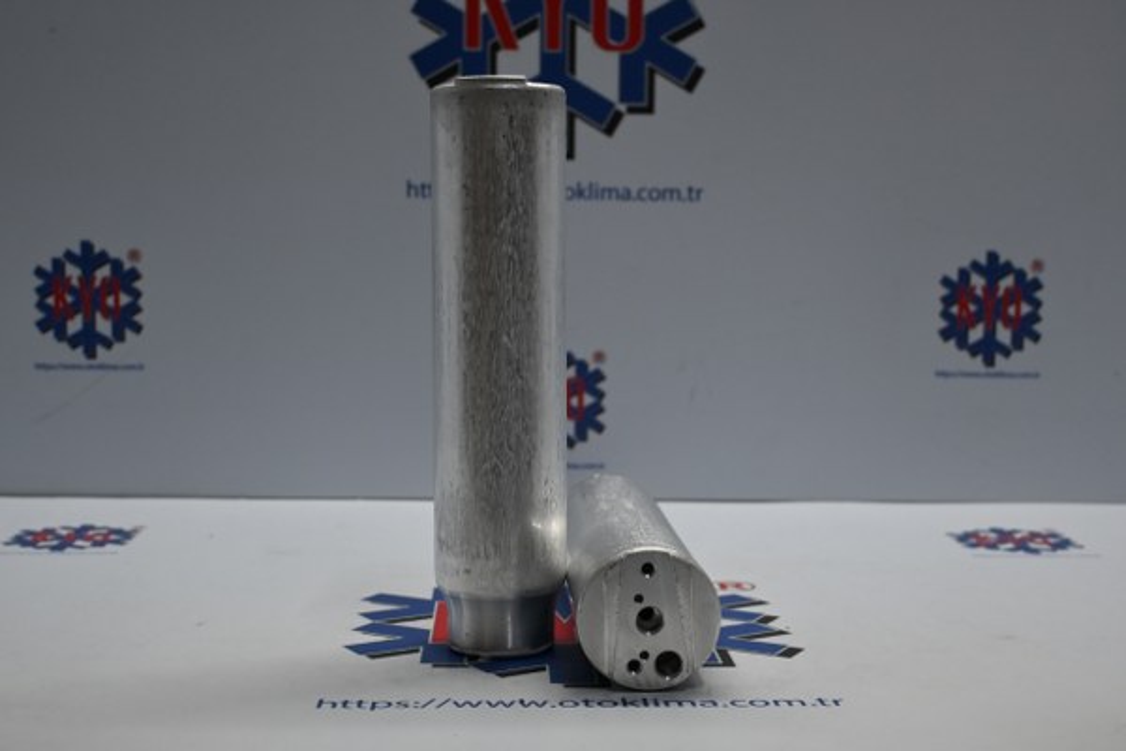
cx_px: 563
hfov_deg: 40.0
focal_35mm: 50
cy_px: 376
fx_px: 1548
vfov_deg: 27.3
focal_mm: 33
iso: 720
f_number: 5
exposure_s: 1/125
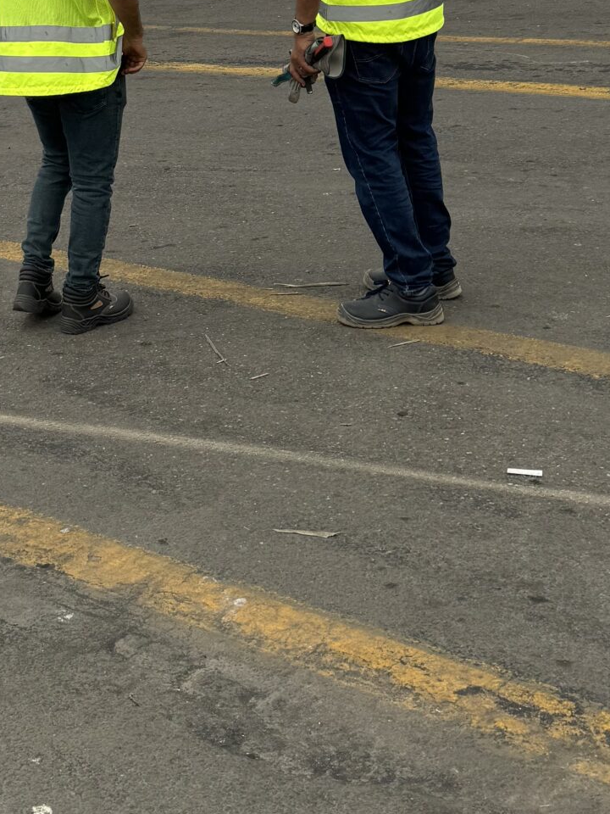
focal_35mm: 64
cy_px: -13
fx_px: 1504
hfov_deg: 22.6
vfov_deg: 28.3
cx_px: 129
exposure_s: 1/5348
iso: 80
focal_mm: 6.76
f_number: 1.78
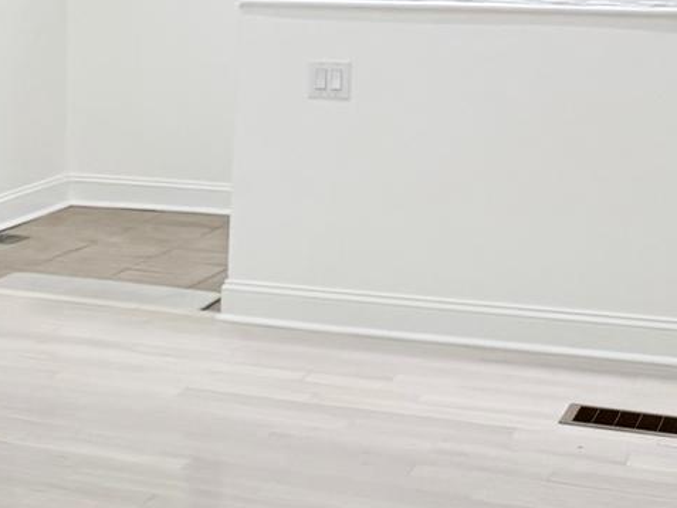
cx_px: -583
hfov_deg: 15.9
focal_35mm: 103
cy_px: 136
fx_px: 2015
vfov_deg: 14.3
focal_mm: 6.76
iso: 200
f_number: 1.78
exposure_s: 1/143
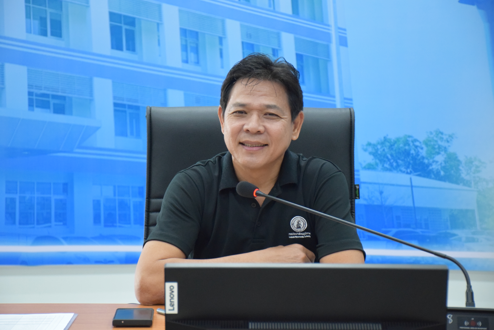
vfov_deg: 12.2
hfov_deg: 18.2
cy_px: 165
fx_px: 1545
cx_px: 247
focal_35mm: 112
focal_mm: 75
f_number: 6.3
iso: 3600
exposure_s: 1/125
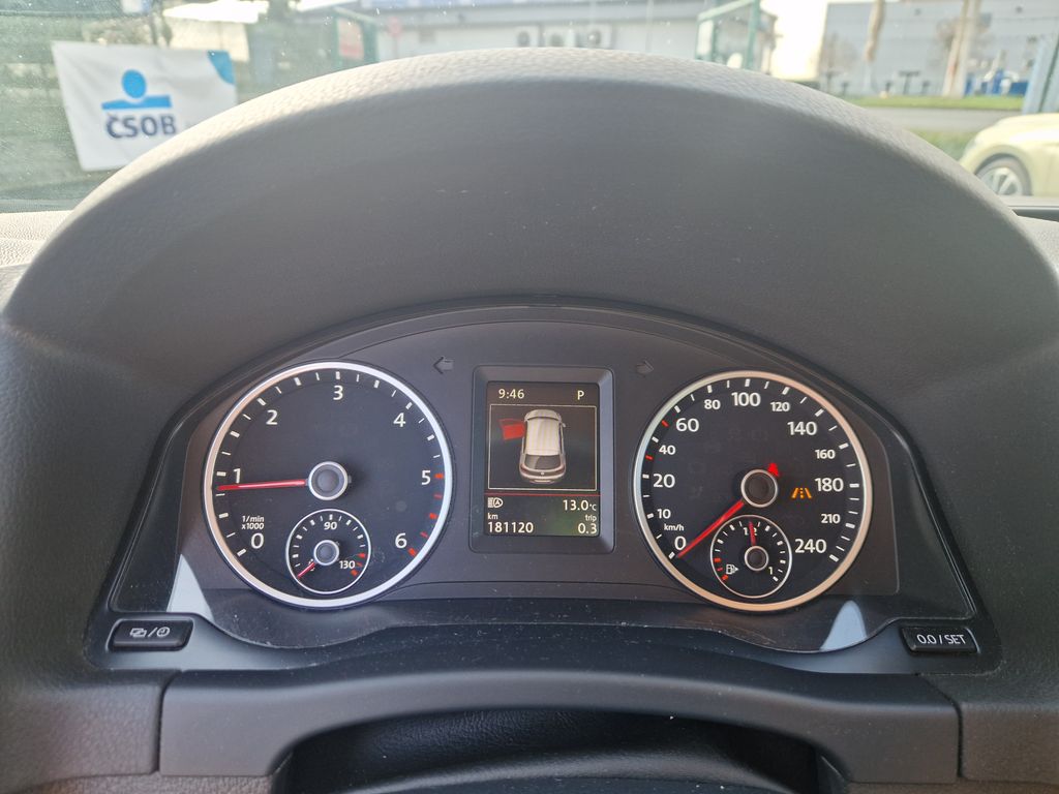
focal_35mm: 23
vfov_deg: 58.9
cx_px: 530
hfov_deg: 73.9
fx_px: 704
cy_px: 397
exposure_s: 1/180
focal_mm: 5.4
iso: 80
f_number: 1.8
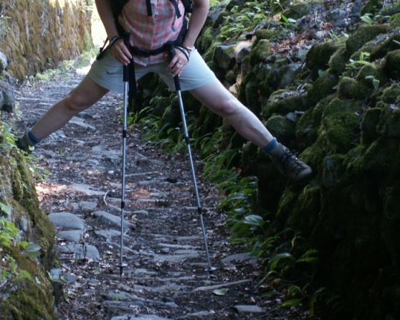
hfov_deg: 9.8
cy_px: 60
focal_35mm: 197
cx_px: 161
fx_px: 2331
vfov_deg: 7.8
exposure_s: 1/40
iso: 64
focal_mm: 17.92
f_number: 3.5
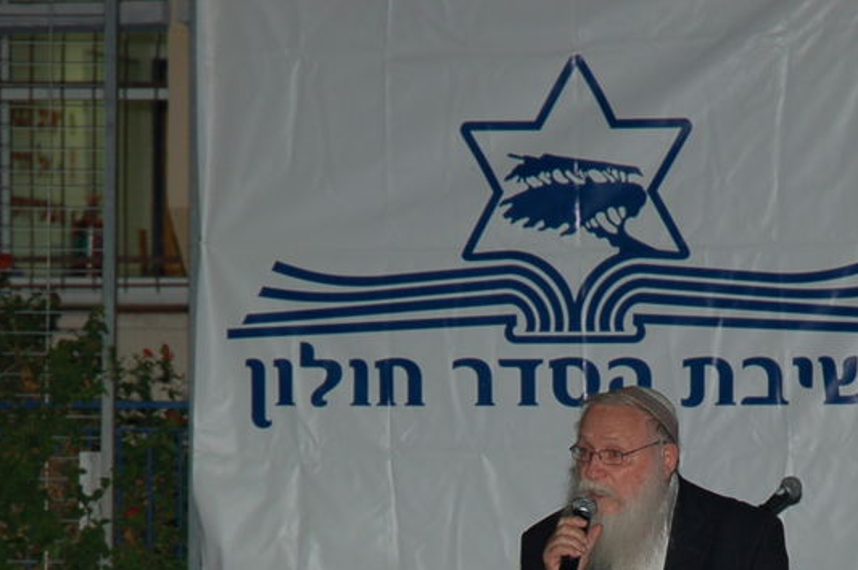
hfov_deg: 7.5
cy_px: 668
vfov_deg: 4.9
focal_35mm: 276
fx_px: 6570
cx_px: 600
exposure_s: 1/60
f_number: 4.5
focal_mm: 70
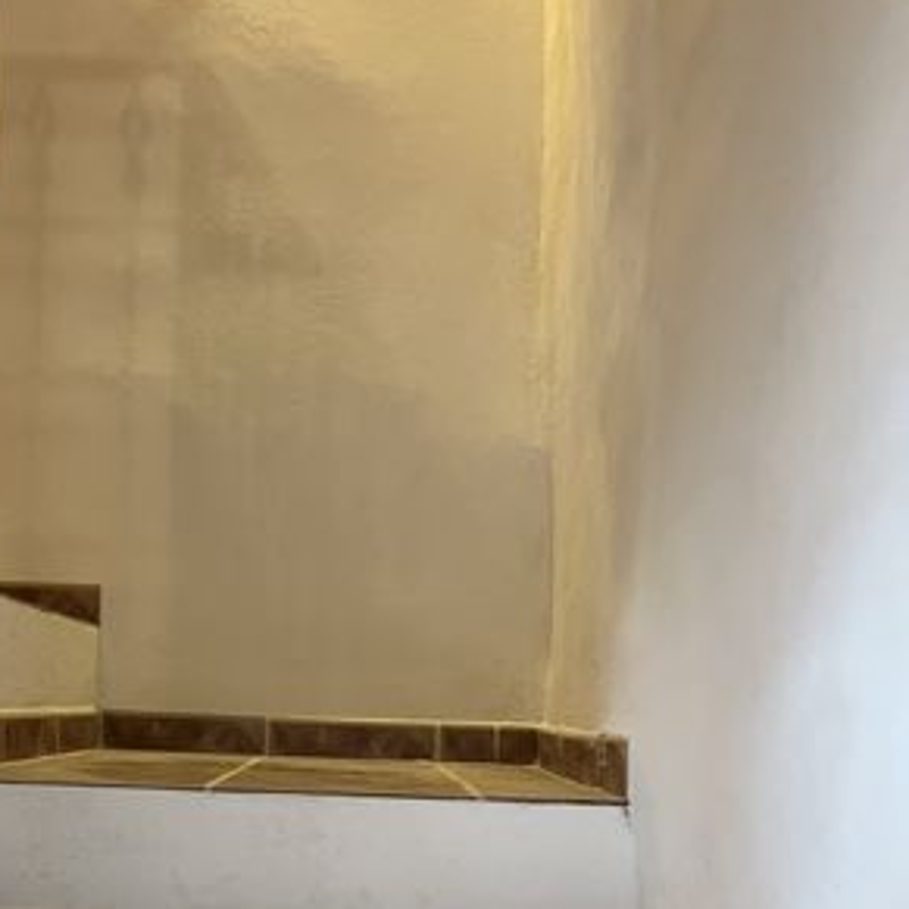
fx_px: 1248
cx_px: 289
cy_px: 715
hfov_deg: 39.5
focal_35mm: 42
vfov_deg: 38.6
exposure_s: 1/50
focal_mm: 5.1
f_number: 1.6
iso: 400
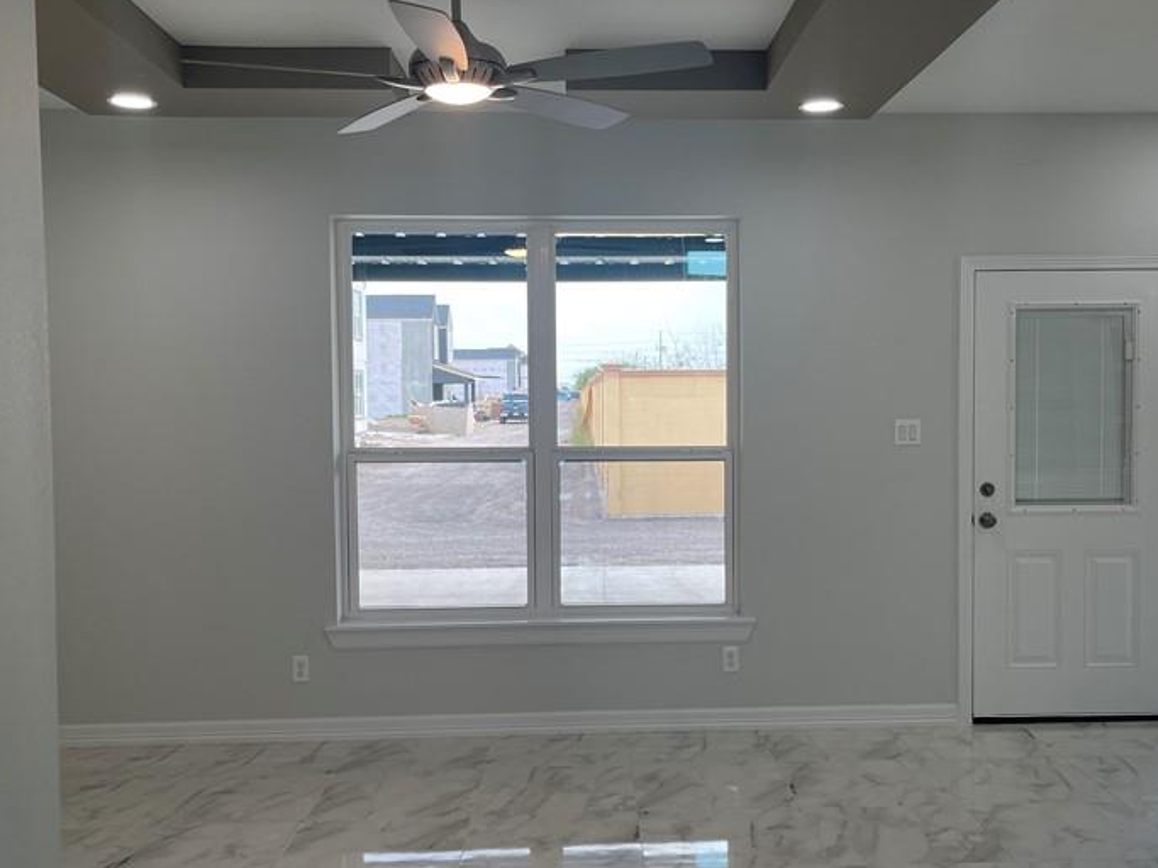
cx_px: 663
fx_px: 1304
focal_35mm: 39
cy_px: 441
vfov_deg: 36.8
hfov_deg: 47.7
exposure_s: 1/188
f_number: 1.6
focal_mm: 5.1
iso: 32
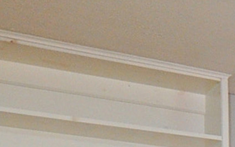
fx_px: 673
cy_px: 322
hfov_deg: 15.5
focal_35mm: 105
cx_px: 481
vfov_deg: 11.0
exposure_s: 1/40
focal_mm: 10
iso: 1000
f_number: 4.5
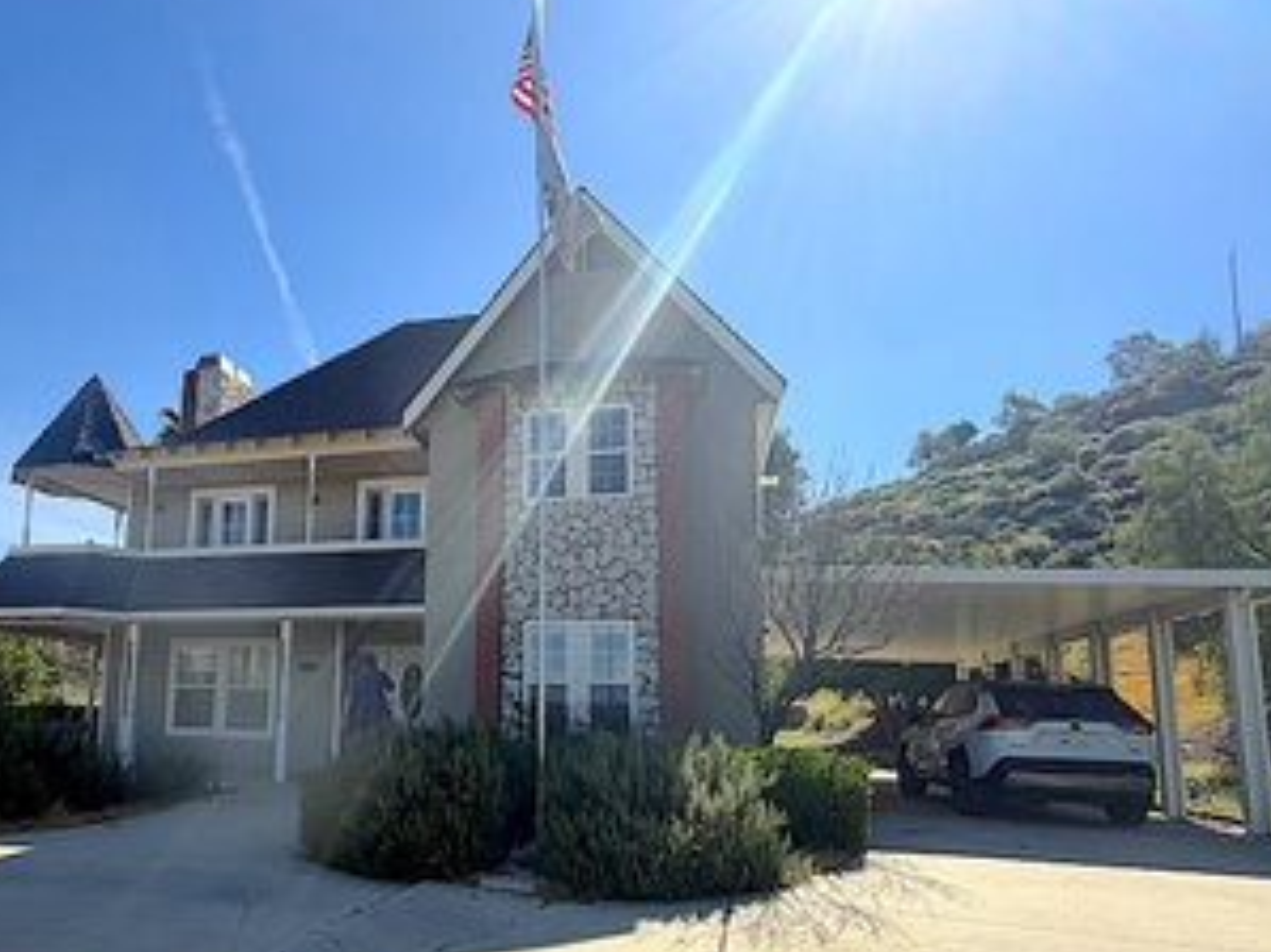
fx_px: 881
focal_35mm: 24
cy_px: 612
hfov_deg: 69.9
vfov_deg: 55.9
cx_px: 442
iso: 20
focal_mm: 2.22
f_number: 2.2
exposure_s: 1/1017
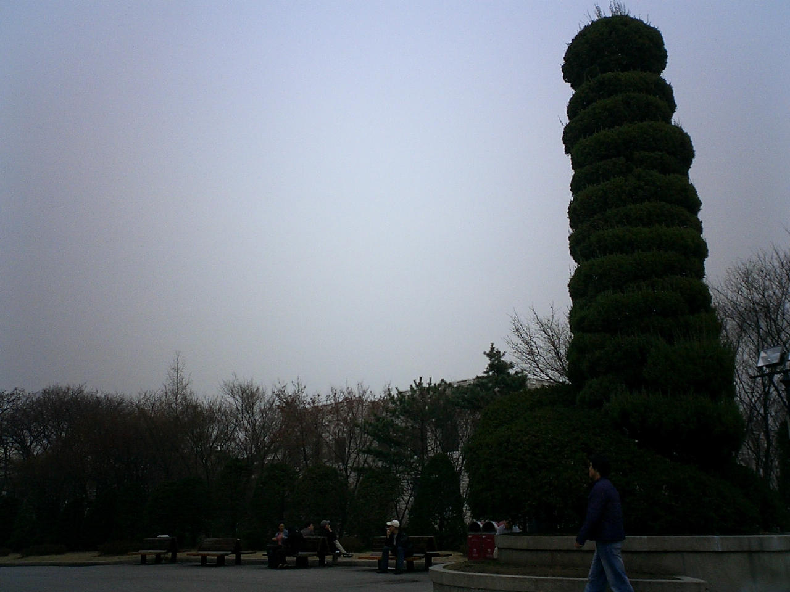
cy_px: 296
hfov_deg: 50.1
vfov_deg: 38.7
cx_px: 395
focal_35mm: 37
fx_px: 844
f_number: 3.5
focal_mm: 5.6
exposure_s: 1/250
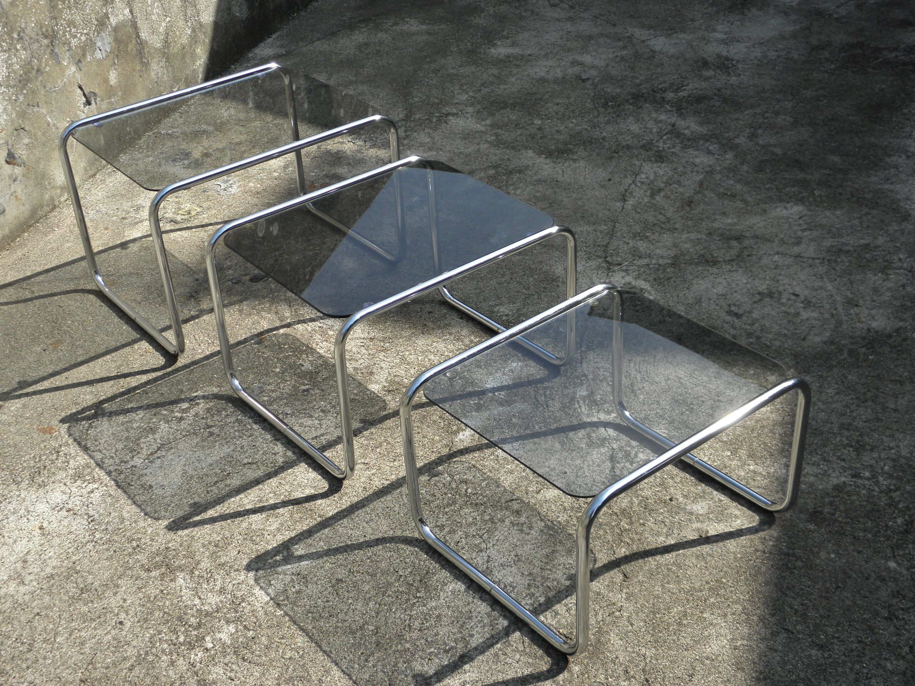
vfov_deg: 32.9
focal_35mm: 44
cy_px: 343
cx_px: 458
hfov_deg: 42.9
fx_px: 1163
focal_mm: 7.9
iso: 100
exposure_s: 1/400
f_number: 3.9
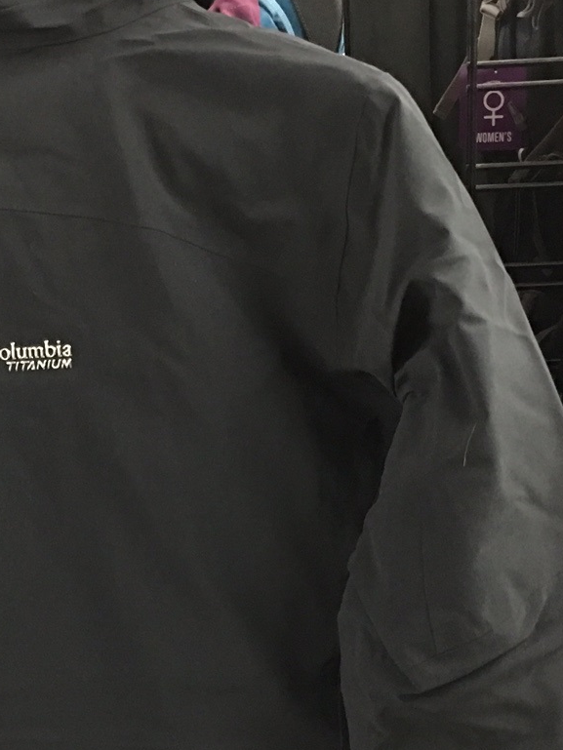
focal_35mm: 76
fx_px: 1648
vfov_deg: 25.6
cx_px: 101
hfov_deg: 19.2
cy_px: 481
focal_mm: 4.15
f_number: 2.2
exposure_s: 1/4
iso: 64
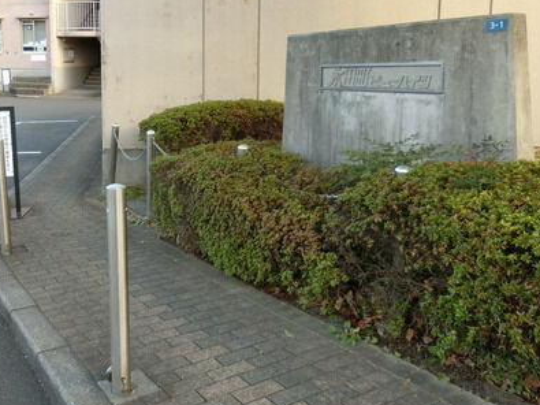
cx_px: 215
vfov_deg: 37.4
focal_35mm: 38
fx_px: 593
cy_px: 141
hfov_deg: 48.7
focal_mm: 4.5
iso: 125
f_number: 3.5
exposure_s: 1/125
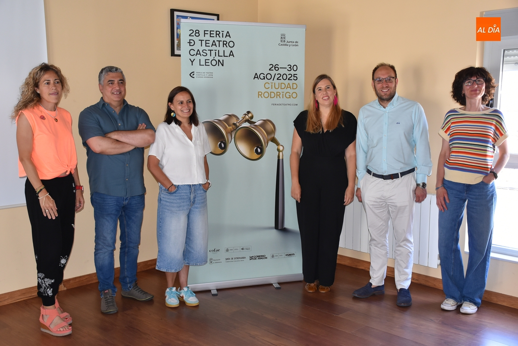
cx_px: 259
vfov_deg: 33.1
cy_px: 173
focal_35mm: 40
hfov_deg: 47.9
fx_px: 583
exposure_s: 1/80
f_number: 4.5
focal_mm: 27
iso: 800
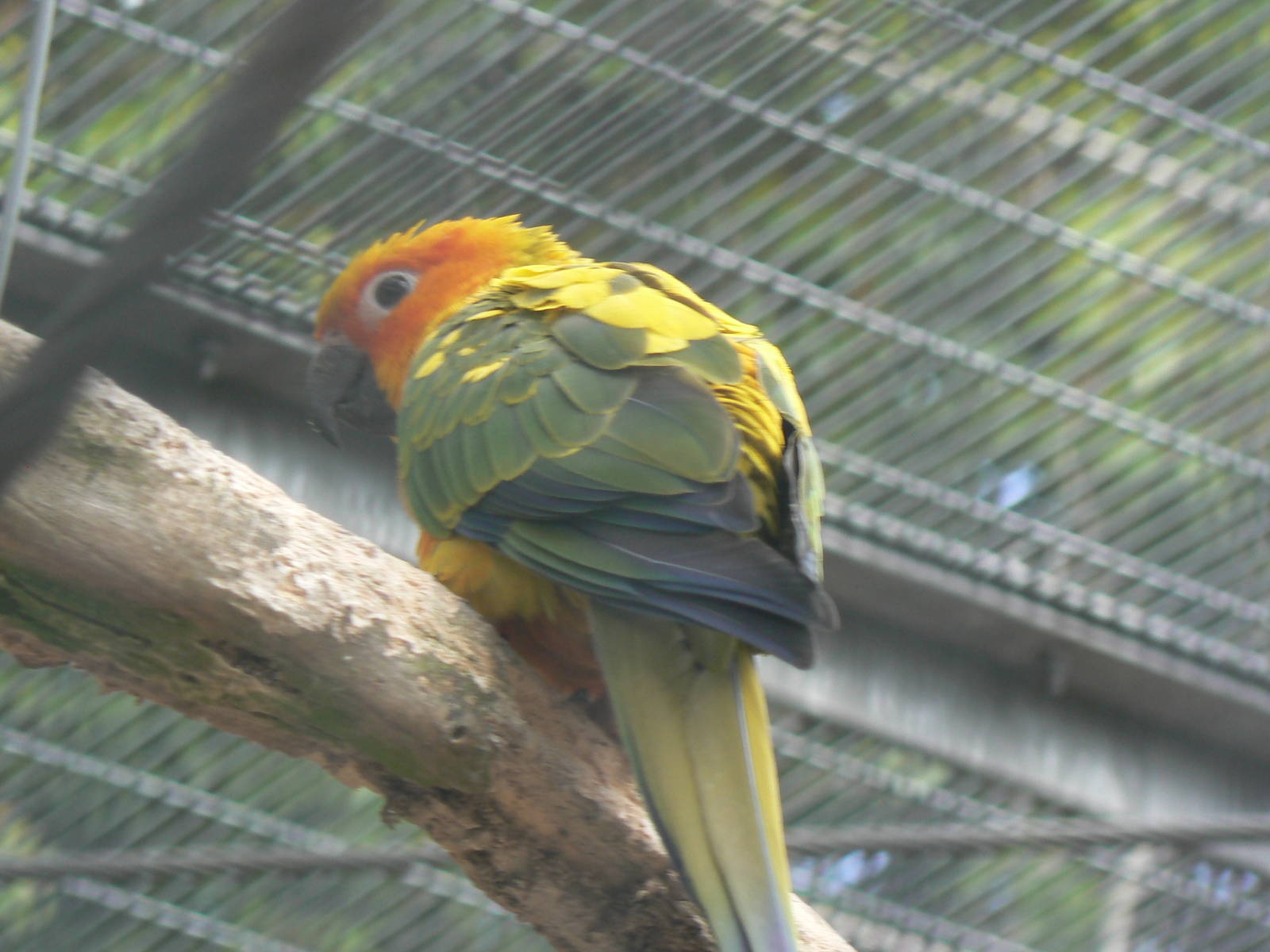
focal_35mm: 226
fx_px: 8292
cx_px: 635
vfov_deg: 6.6
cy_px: 476
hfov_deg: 8.8
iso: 100
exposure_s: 1/100
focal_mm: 37.7
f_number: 4.5
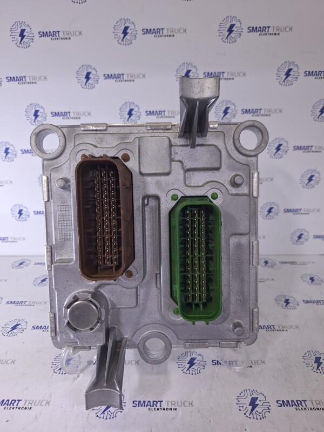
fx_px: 287
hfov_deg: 58.9
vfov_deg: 73.9
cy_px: 216
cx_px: 162
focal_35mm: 23
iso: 160
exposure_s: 1/50
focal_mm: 5.54
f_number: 1.8
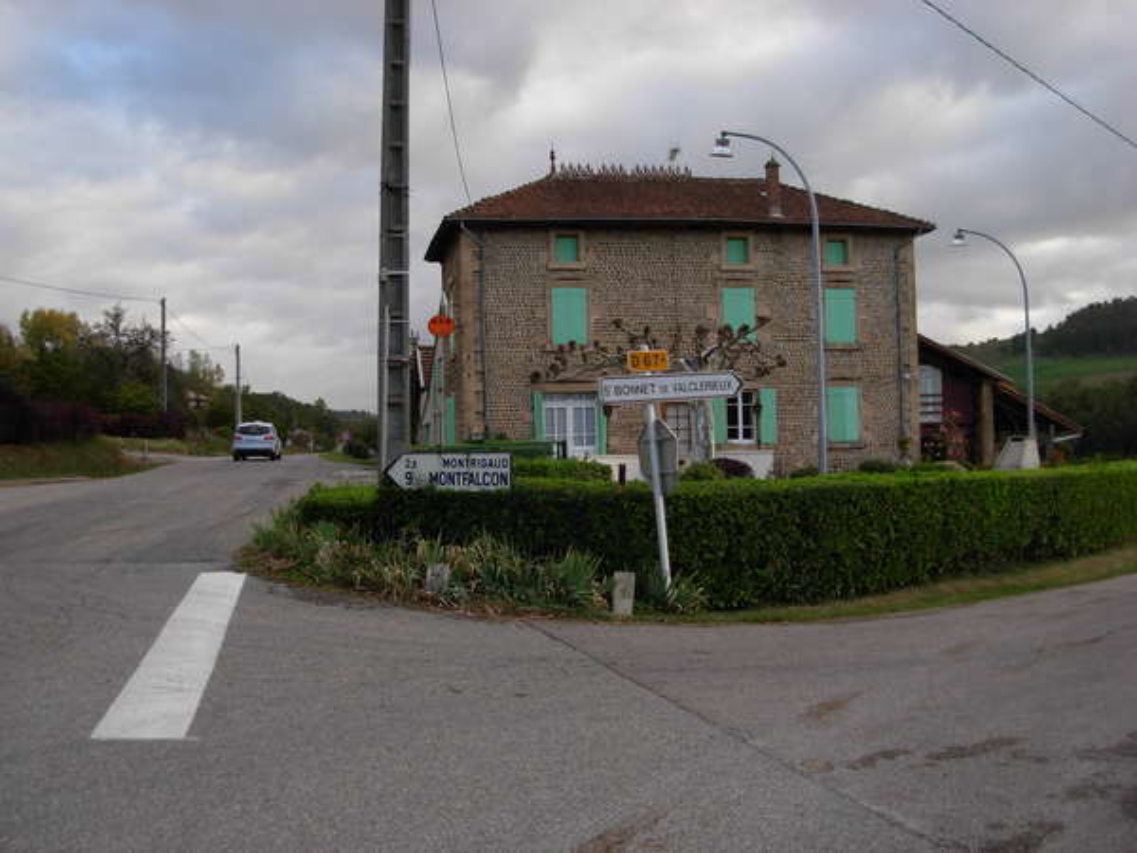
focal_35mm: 38
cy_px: 426
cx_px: 568
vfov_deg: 37.7
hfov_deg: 49.0
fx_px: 1248
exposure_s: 1/395
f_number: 2.9
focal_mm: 6.3
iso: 79
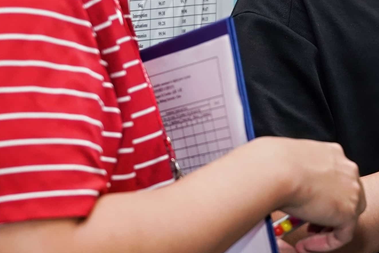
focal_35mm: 194
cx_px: 347
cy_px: -87
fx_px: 2043
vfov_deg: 7.0
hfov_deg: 10.5
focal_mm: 42
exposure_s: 1/200
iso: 500
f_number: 2.8
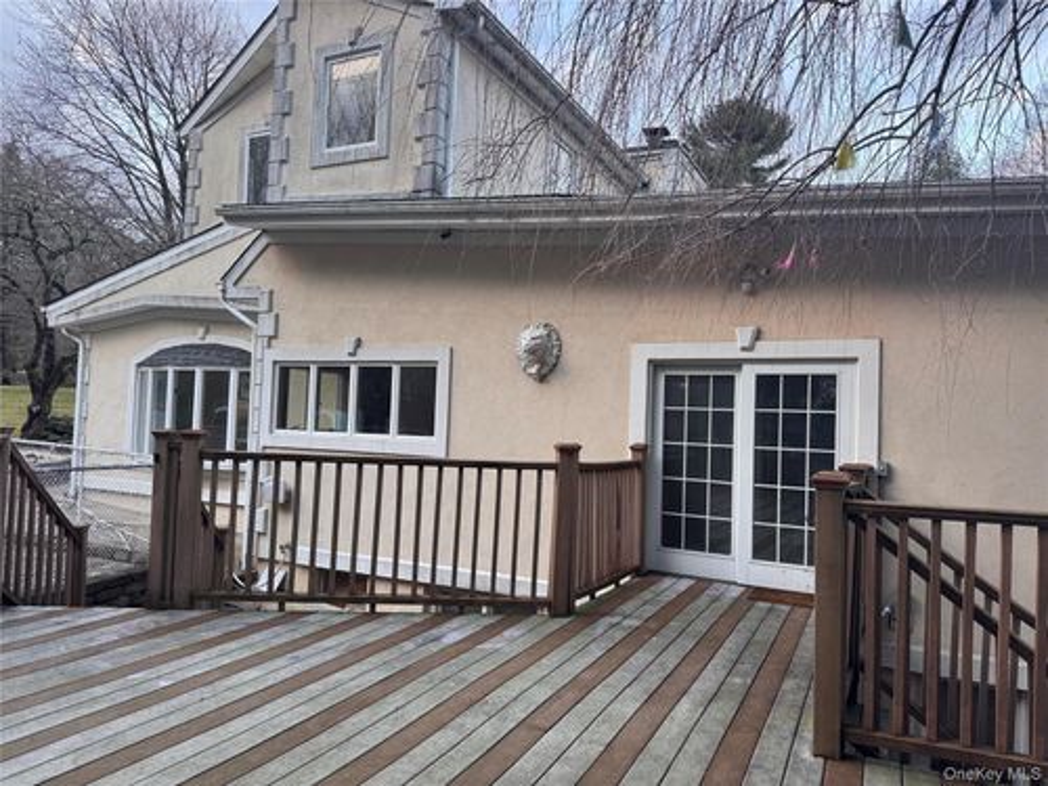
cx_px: 524
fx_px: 727
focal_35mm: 24
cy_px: 393
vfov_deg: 56.8
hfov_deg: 71.6
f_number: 1.78
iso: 100
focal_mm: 6.76
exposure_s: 1/121
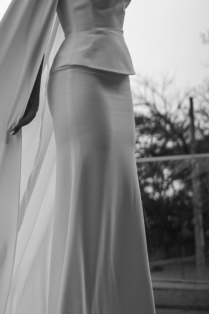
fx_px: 906
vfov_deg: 19.4
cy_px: 51
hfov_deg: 12.6
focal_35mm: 104
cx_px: -97
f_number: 2
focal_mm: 35
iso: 200
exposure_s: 1/3200
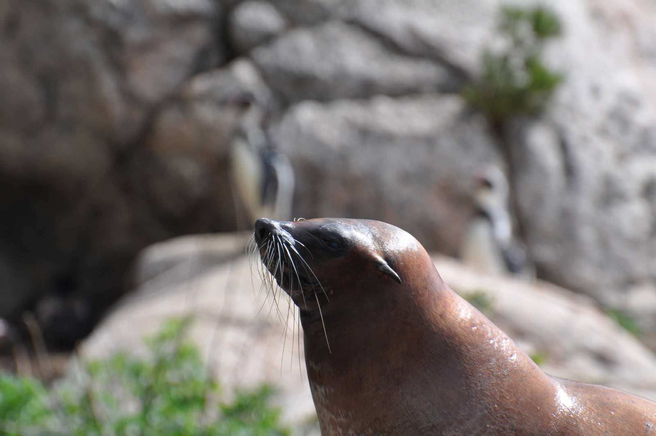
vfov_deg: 3.0
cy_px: 218
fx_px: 8191
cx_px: 328
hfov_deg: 4.6
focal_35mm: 450
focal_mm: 300
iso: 200
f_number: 6.3
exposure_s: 1/640
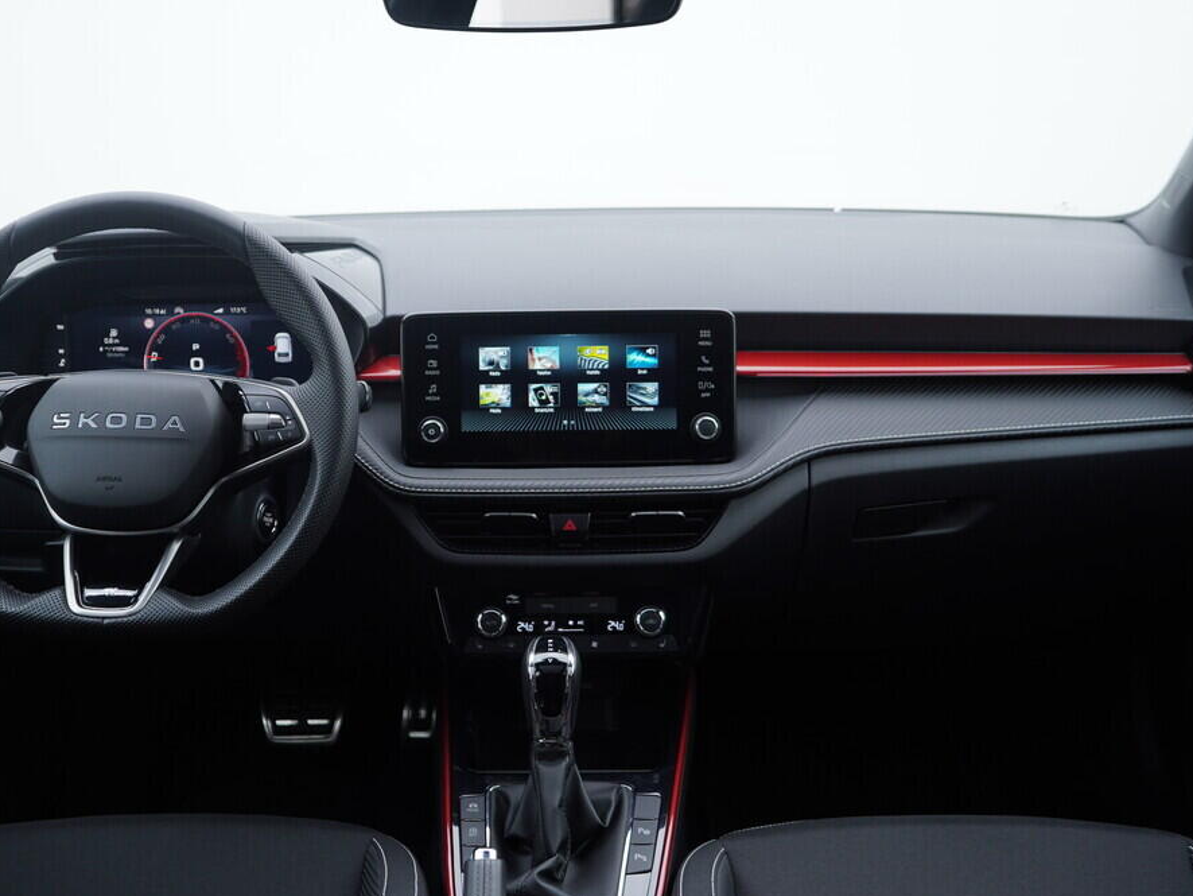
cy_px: 448
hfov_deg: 46.7
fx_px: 1379
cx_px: 535
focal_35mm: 40
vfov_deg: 36.0
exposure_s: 1/50
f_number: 3.2
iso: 125
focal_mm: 24
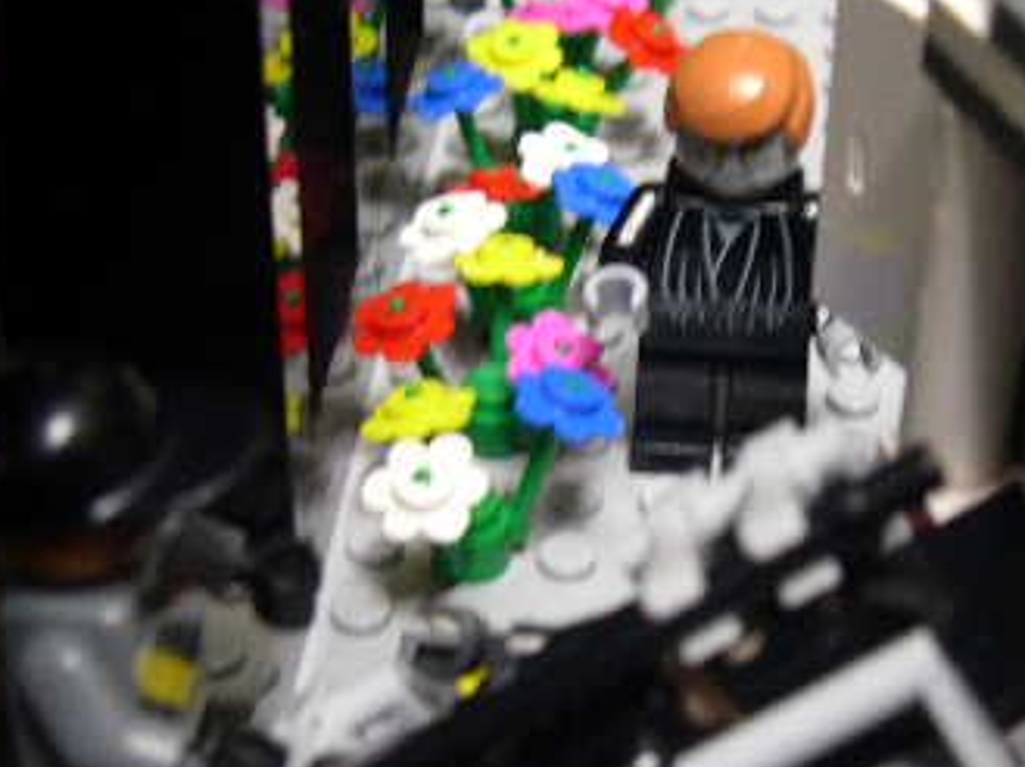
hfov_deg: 26.3
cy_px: 362
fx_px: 2189
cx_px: 654
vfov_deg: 19.9
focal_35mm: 74
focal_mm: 8
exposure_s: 1/4.5
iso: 331
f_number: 2.8
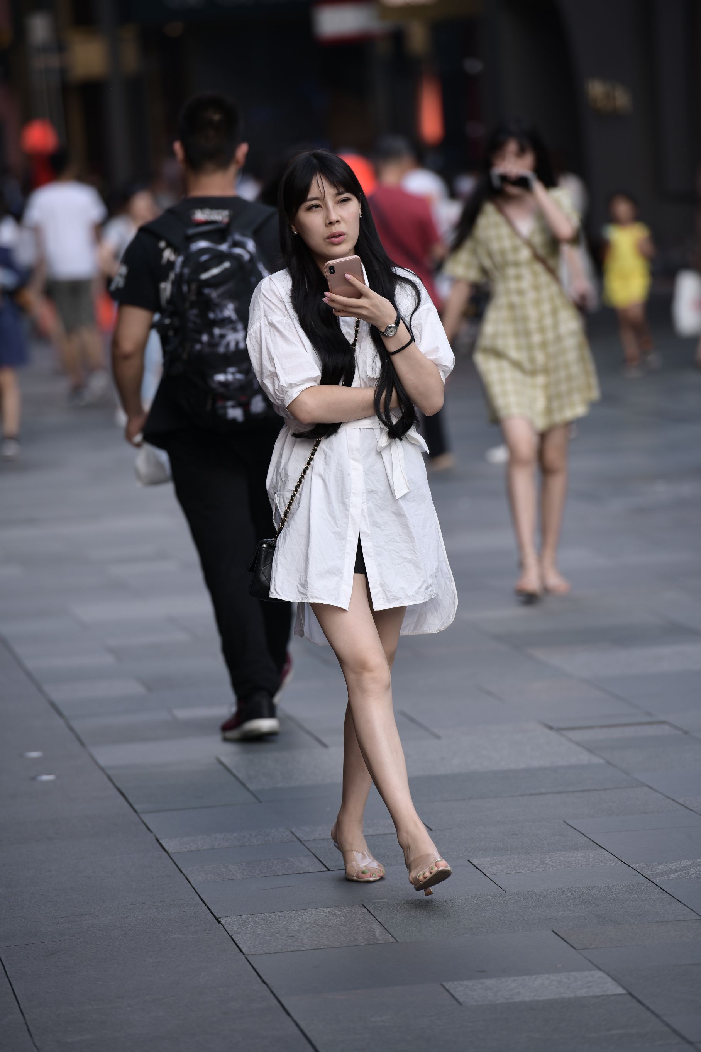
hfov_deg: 6.9
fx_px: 5841
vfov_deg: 10.3
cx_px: 350
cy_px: 526
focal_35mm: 200
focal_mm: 200
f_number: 4
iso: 200
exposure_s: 1/800
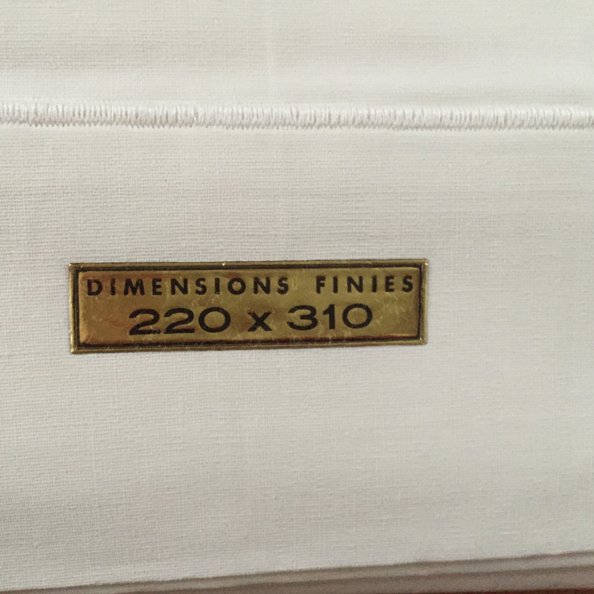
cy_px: 291
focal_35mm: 35
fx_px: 679
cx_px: 265
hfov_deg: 47.1
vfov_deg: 47.2
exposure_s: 1/30
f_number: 2.2
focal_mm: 4.15
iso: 250
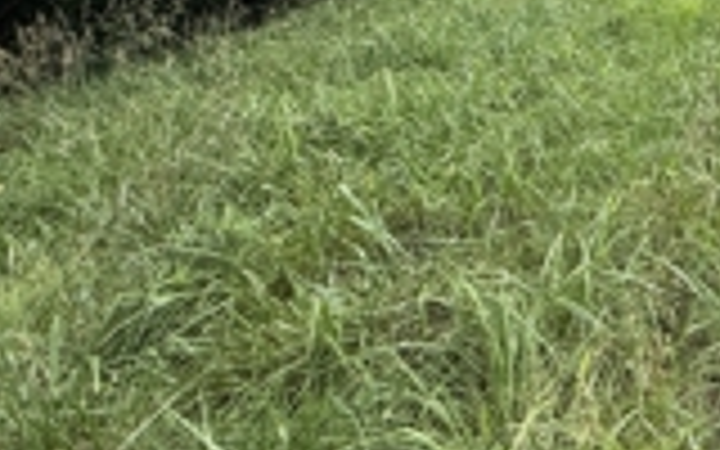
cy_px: -122
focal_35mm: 37
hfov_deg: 43.1
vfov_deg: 28.7
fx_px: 726
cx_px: 760
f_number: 2.2
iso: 64
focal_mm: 2.22
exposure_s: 1/1125
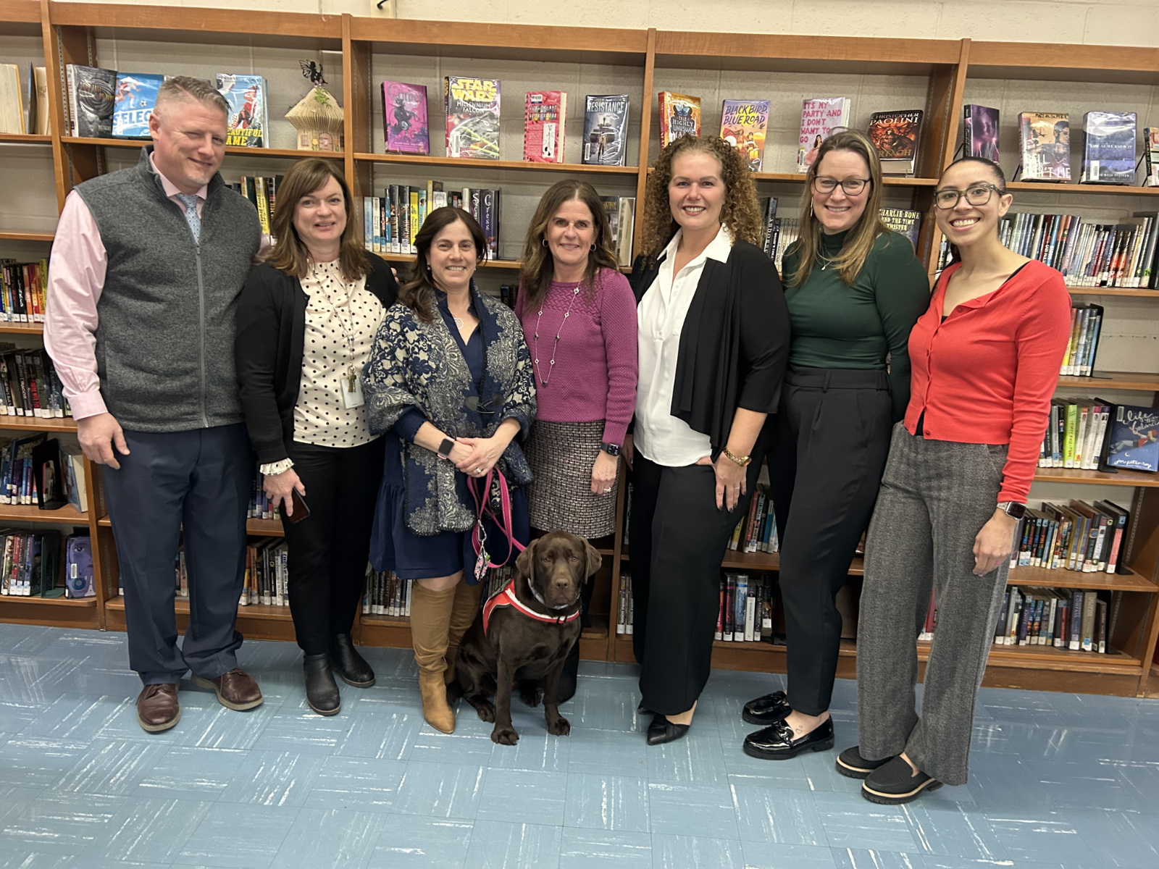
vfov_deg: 53.1
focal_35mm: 26
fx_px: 871
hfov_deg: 67.3
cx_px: 580
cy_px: 434
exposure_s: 1/60
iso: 400
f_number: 1.5
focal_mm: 5.7
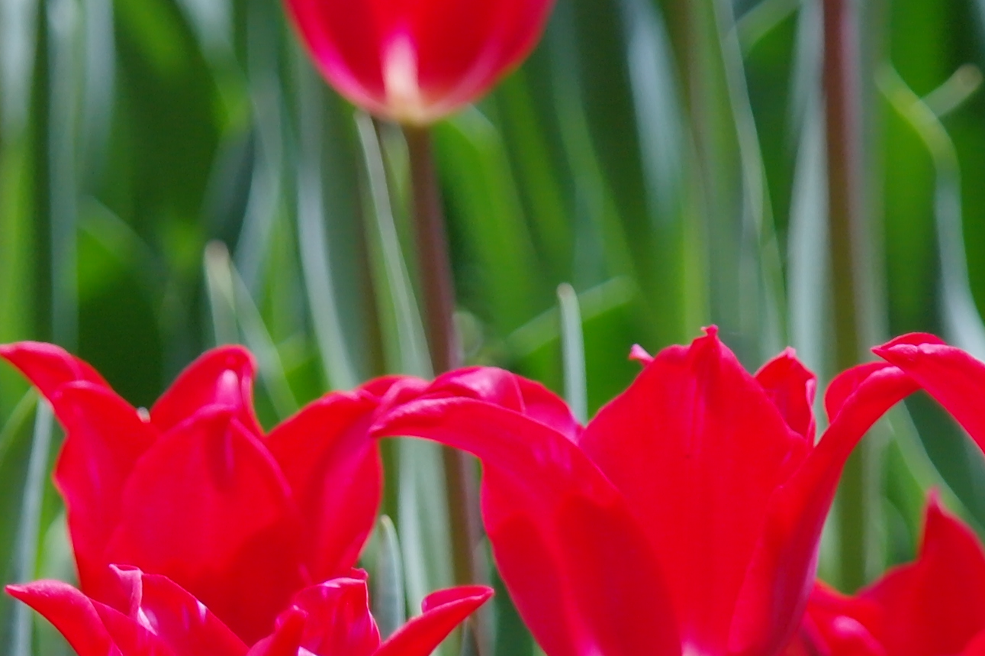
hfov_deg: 2.6
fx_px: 21683
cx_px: 61
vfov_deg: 1.7
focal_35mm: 793
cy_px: 632
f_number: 5.6
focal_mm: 145
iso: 200
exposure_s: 1/180
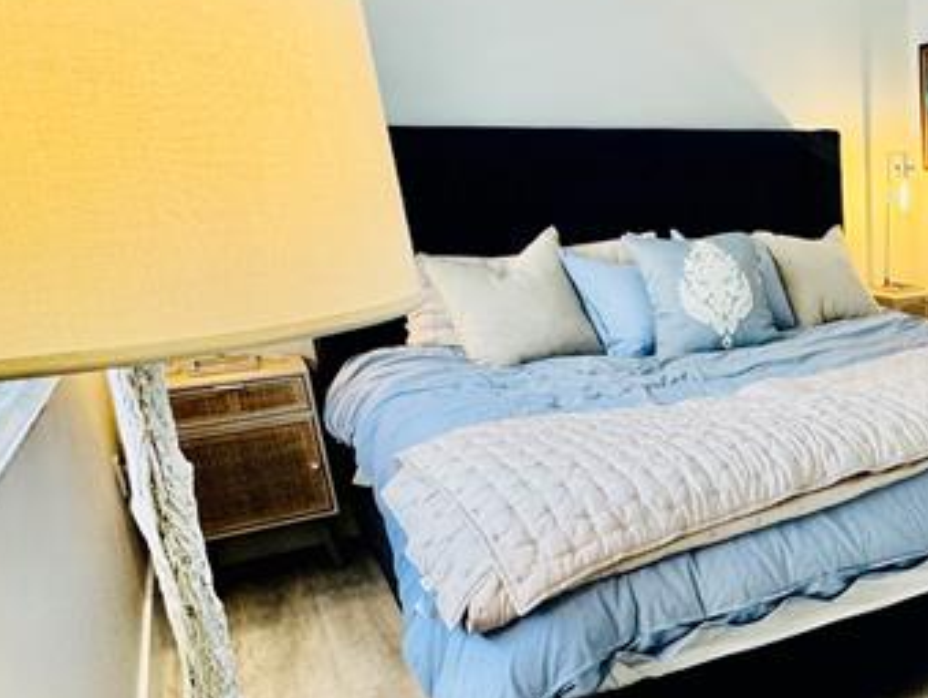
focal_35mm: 33
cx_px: 903
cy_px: 432
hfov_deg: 47.2
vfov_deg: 42.7
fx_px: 886
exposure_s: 1/60
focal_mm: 2.22
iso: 160
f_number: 2.2
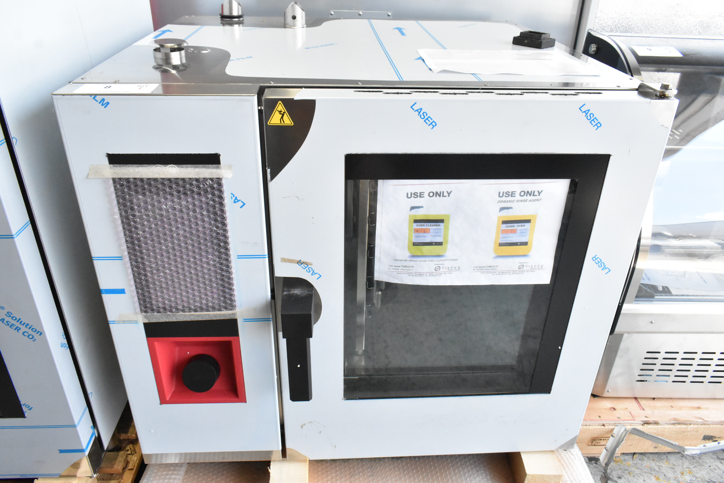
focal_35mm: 27
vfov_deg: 48.0
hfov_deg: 67.4
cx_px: 362
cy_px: 242
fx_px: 543
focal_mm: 18
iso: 6400
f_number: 11
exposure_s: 1/500
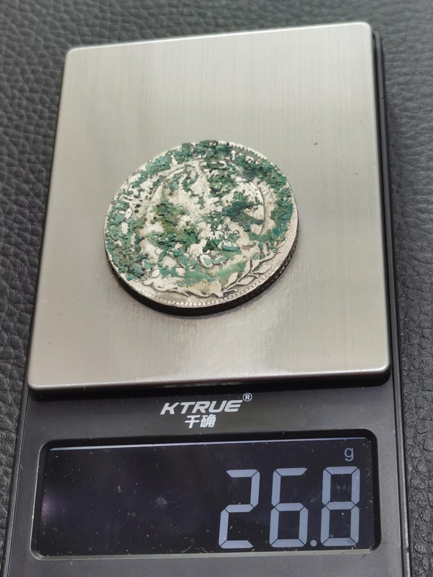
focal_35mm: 70
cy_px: 288
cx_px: 216
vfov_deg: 27.8
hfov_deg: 21.0
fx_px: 1167
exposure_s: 1/100
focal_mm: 5.58
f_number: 1.8
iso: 80
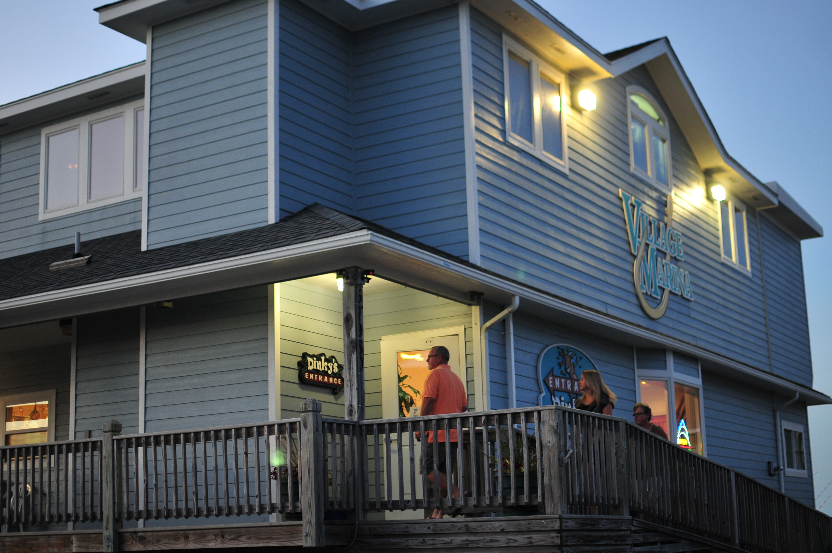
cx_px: 416
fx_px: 1212
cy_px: 276
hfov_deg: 37.9
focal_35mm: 52
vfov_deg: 25.7
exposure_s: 1/60
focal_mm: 35
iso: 400
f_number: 1.8
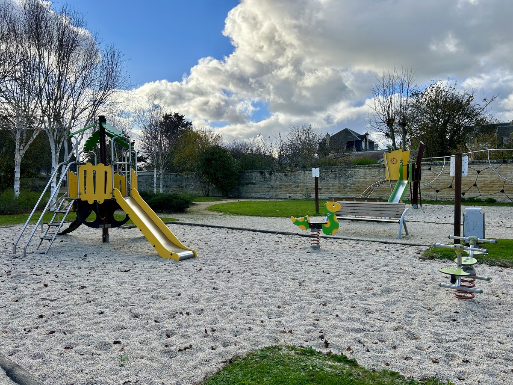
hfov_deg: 67.3
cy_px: 192
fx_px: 385
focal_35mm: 26
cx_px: 256
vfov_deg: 53.1
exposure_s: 1/2994
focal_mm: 5.7
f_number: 1.5
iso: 50
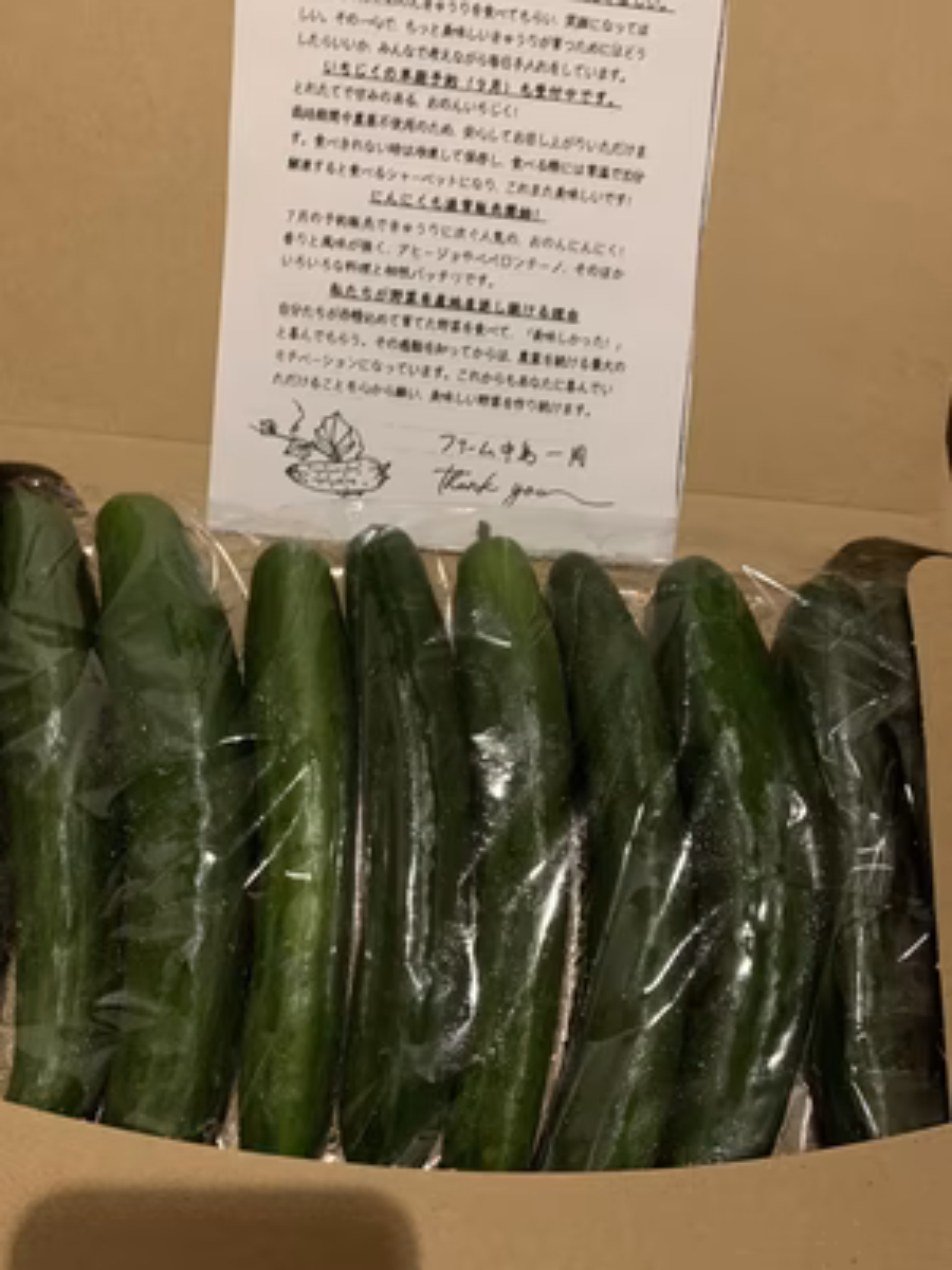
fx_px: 953
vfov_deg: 67.3
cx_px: 476
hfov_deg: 53.1
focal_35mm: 26
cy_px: 635
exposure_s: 1/30
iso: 500
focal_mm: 4.25
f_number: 1.8
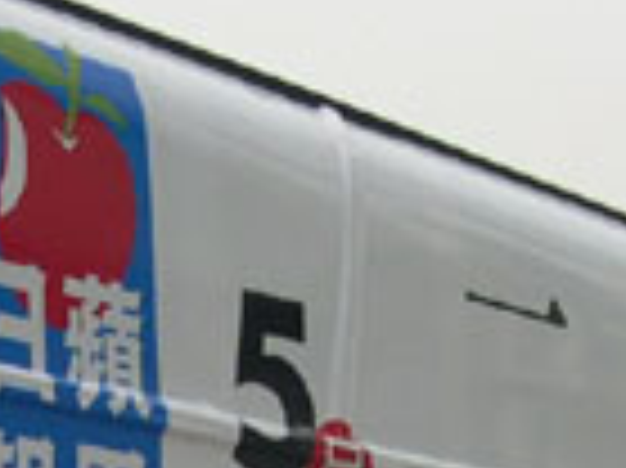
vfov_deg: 8.3
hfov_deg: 11.2
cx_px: 63
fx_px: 3162
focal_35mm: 175
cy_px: 662
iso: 100
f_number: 7.6
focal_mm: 8
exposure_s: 1/187
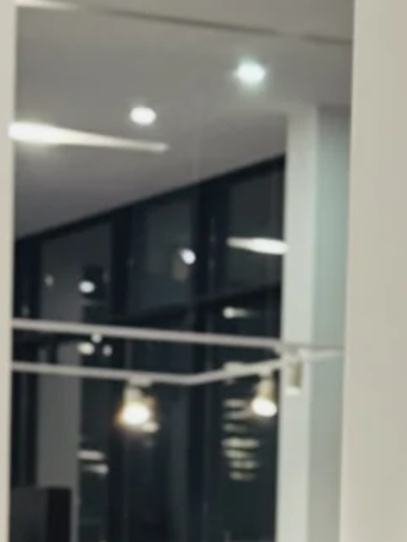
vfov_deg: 8.9
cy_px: 932
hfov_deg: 6.9
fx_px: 3368
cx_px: 500
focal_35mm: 215
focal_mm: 6.76
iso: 250
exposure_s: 1/38
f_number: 1.78
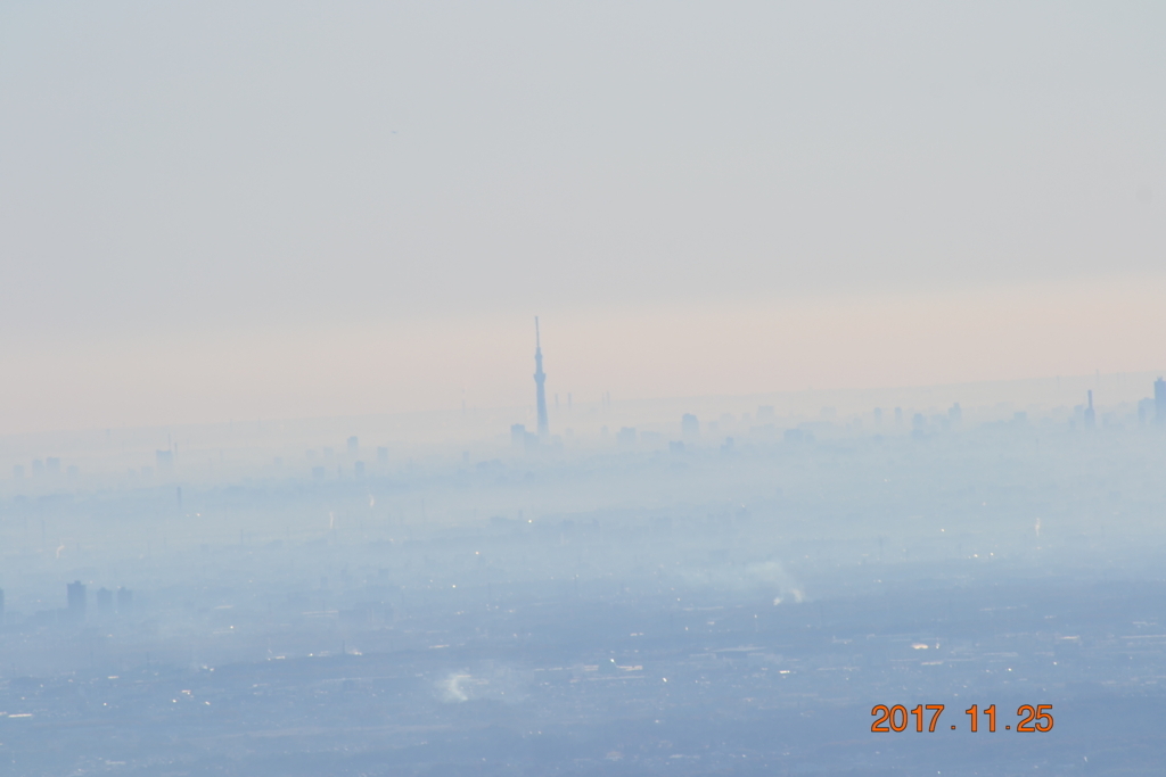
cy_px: 388
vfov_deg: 3.1
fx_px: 14576
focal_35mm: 450
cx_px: 583
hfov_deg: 4.6
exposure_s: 1/400
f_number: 9
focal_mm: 300
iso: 100
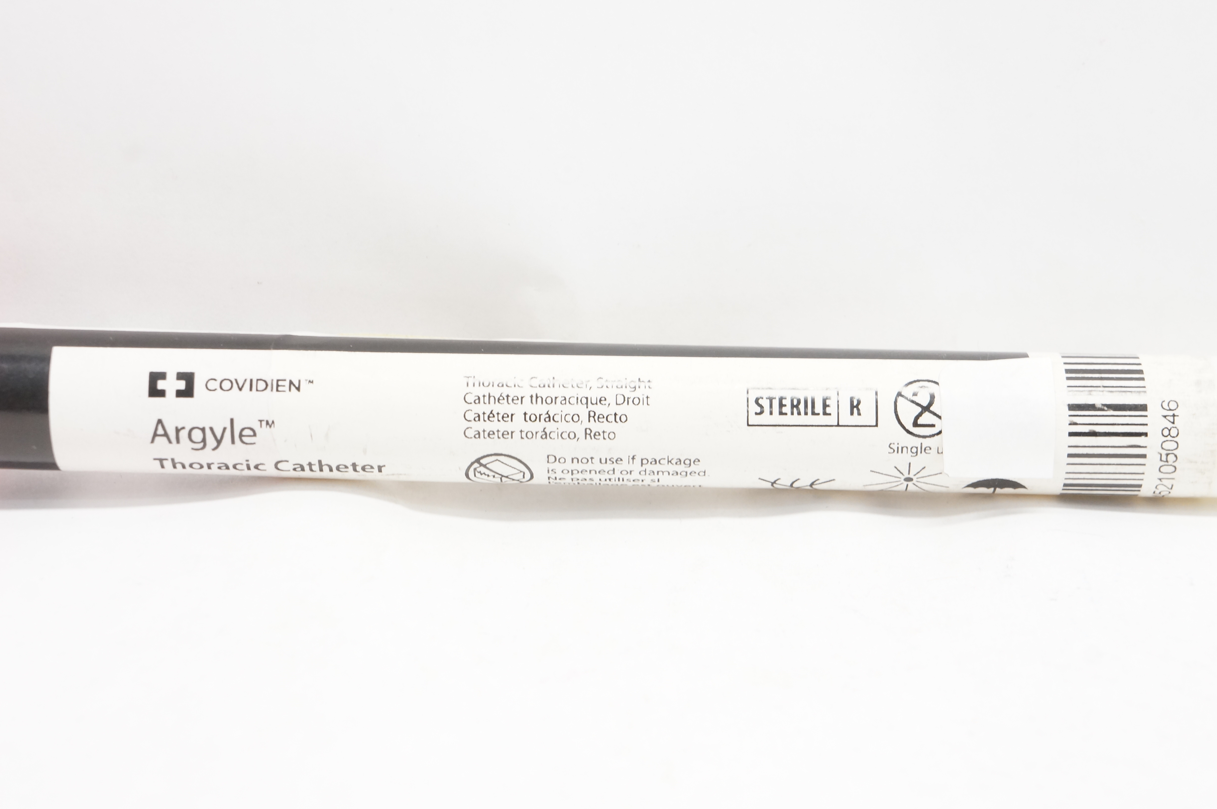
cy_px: 404
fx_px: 2786
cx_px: 608
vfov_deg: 16.5
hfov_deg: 24.6
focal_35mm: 82
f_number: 9
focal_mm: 55
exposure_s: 1/30
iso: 800
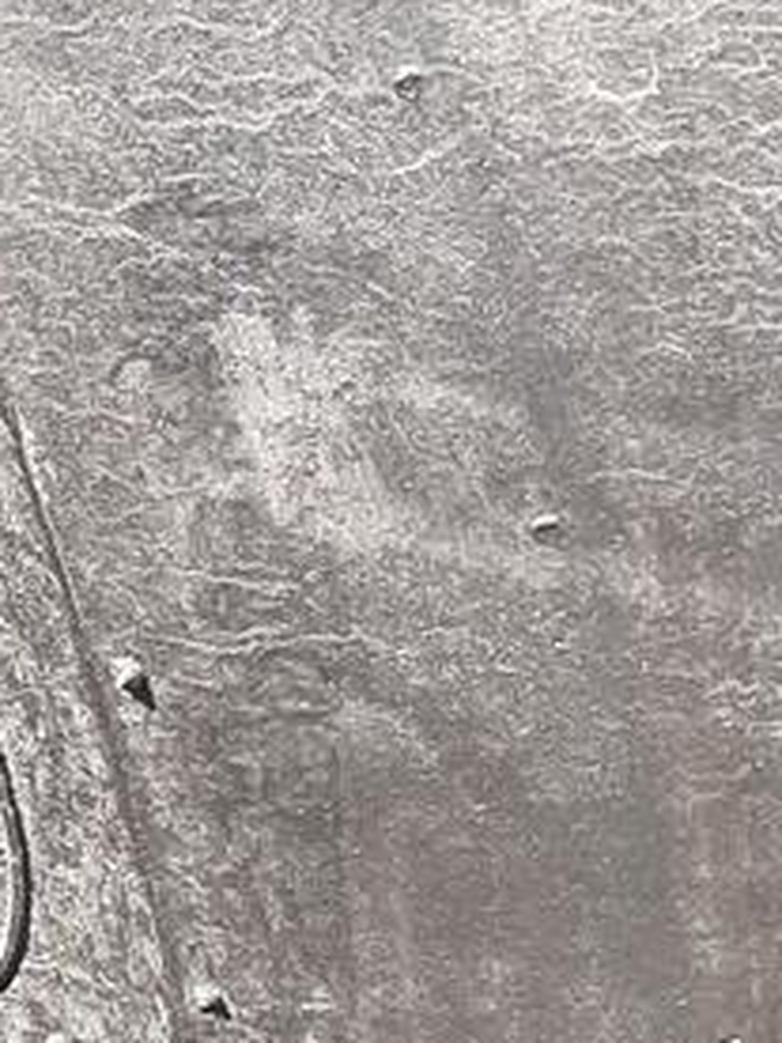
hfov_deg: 12.5
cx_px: -389
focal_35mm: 113
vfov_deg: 17.3
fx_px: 3404
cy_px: 767
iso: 40
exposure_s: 1/233
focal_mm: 3.93
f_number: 1.7
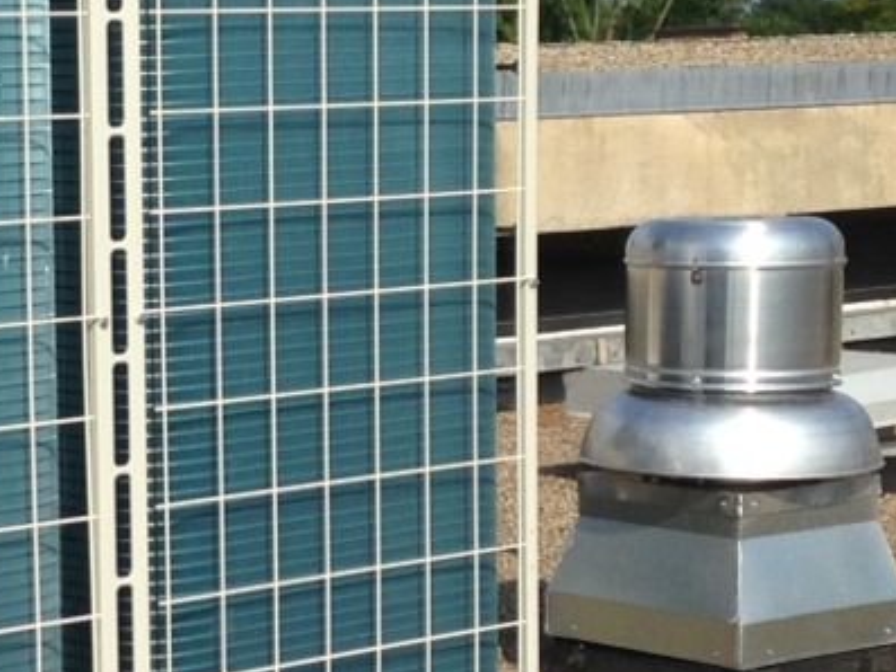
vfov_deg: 11.1
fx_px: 3444
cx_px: 2
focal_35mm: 133
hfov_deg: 14.6
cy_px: 469
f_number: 2.4
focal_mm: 4.12
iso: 50
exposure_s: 1/2169
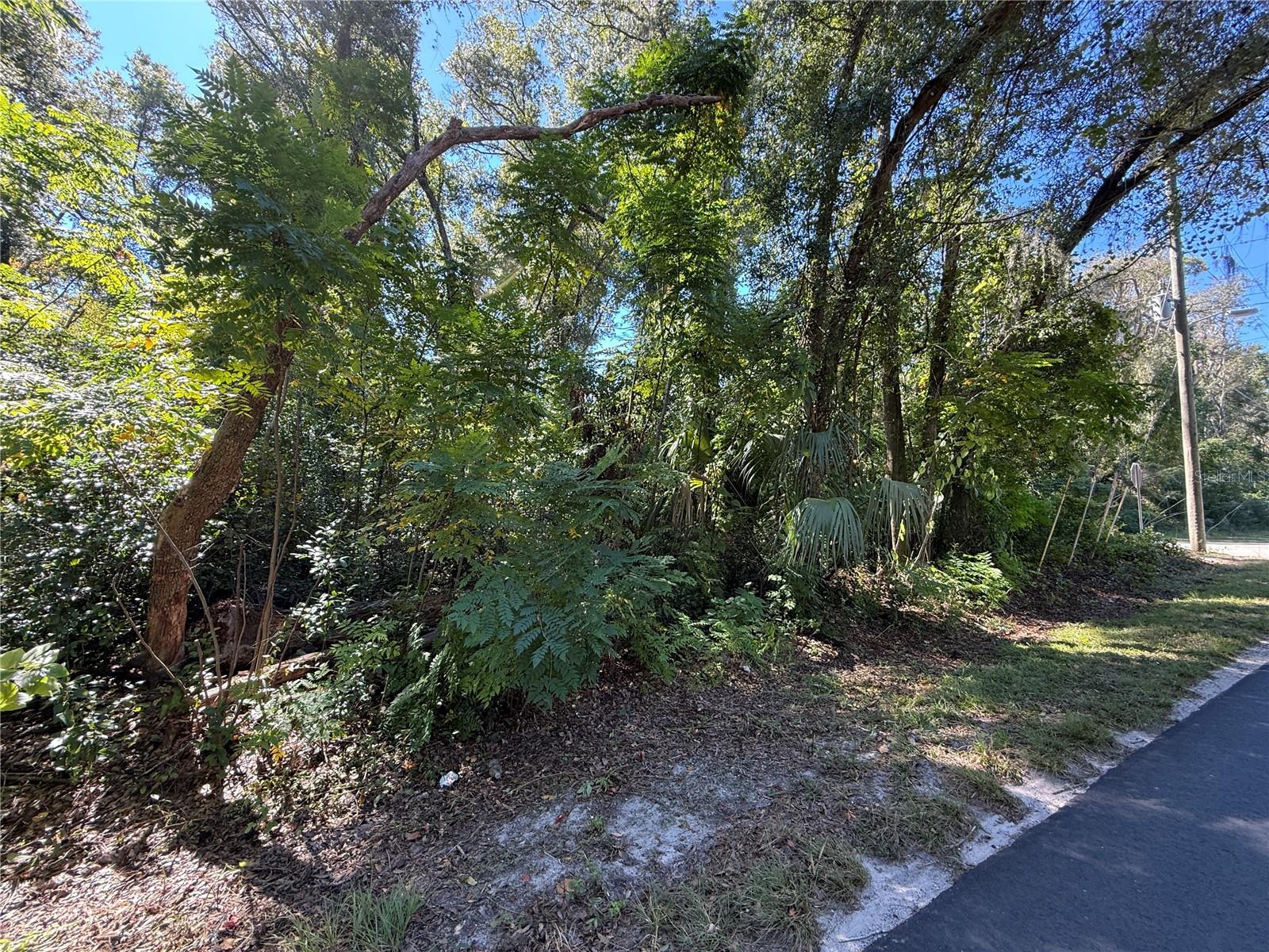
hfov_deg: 102.1
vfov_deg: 85.7
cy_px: 476
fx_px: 513
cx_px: 634
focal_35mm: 14
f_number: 2.2
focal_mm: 2.22
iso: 80
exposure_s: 1/99
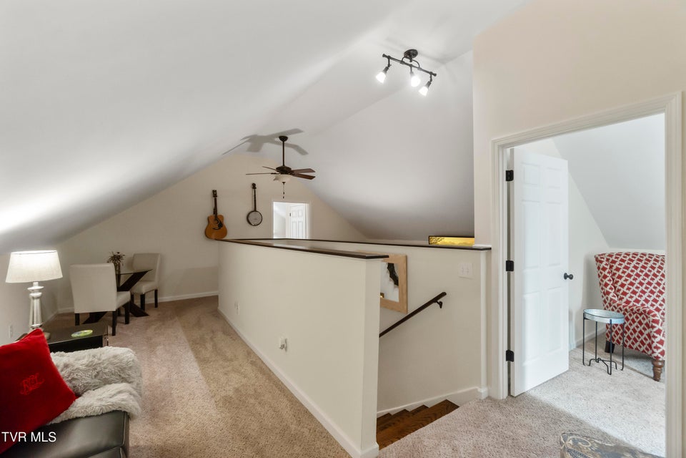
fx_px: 286
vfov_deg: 77.3
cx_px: 343
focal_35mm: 15
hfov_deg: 100.4
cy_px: 229
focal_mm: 10
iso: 800
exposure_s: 1/8
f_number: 8
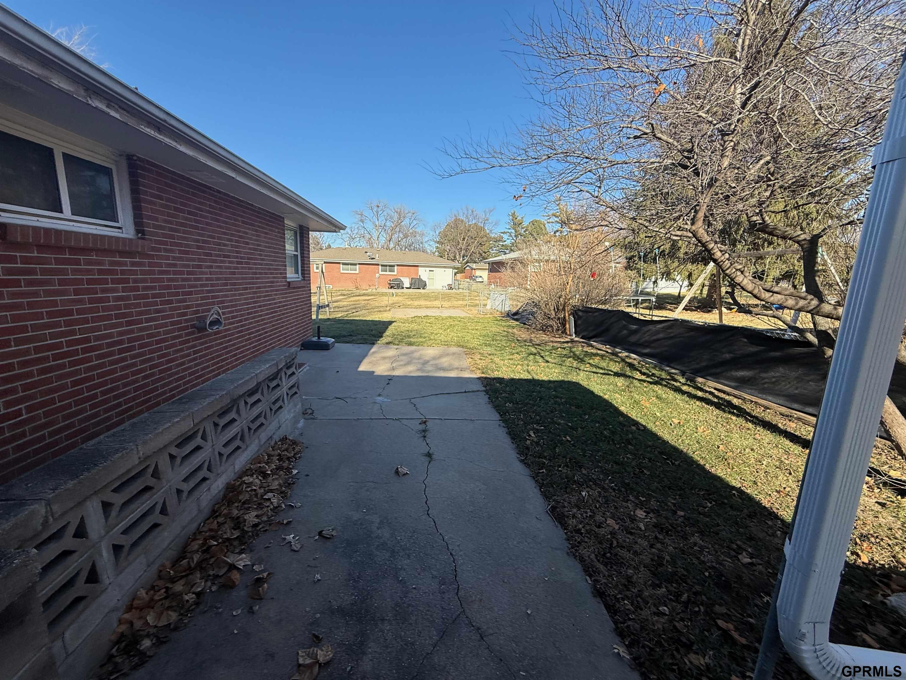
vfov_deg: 85.7
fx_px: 366
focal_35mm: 14
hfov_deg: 102.1
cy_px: 340
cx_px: 453
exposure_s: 1/955
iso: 50
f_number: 2.2
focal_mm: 2.22
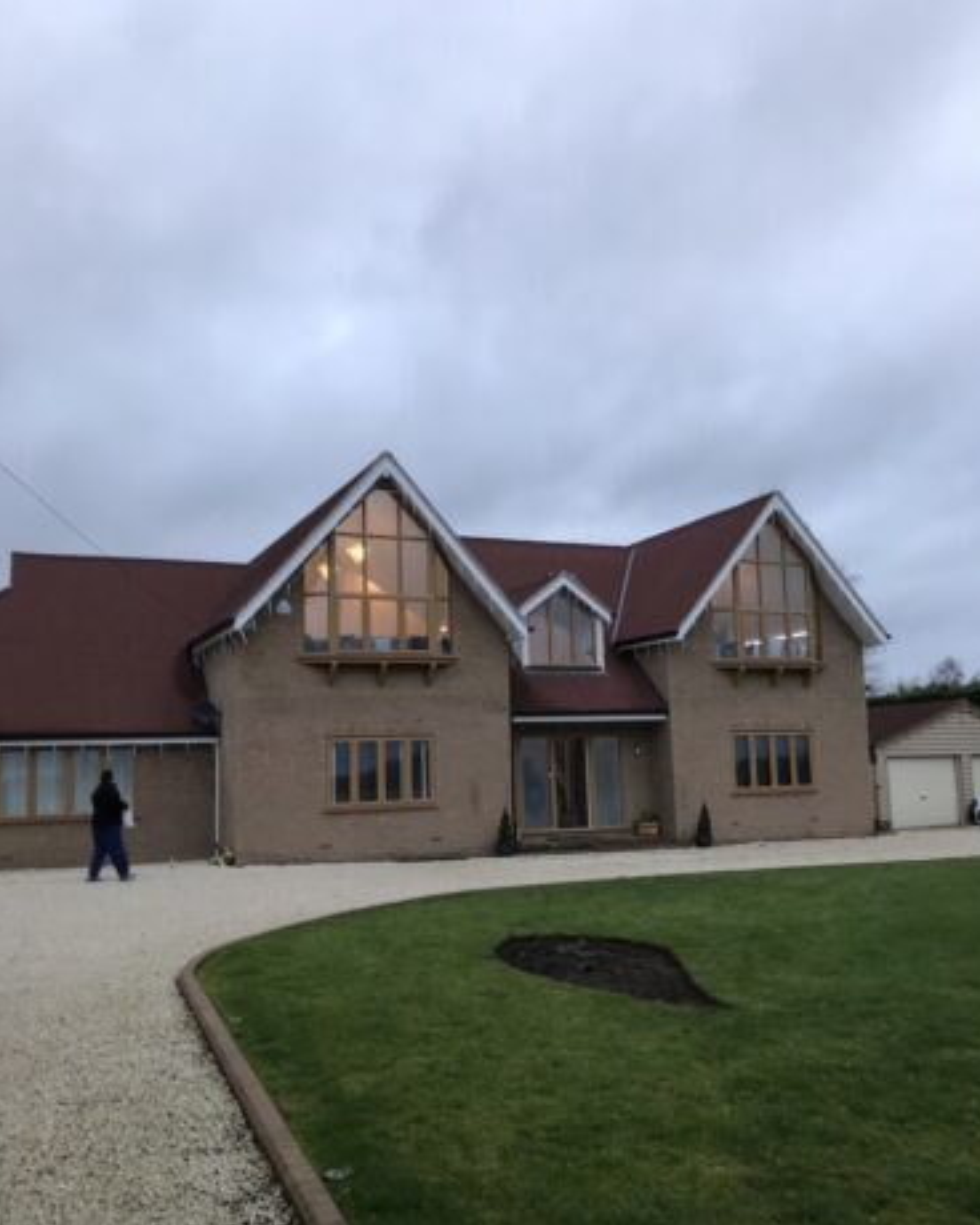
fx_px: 1088
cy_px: 646
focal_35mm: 30
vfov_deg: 58.7
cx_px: 497
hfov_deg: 48.5
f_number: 1.8
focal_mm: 3.99
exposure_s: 1/50
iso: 25
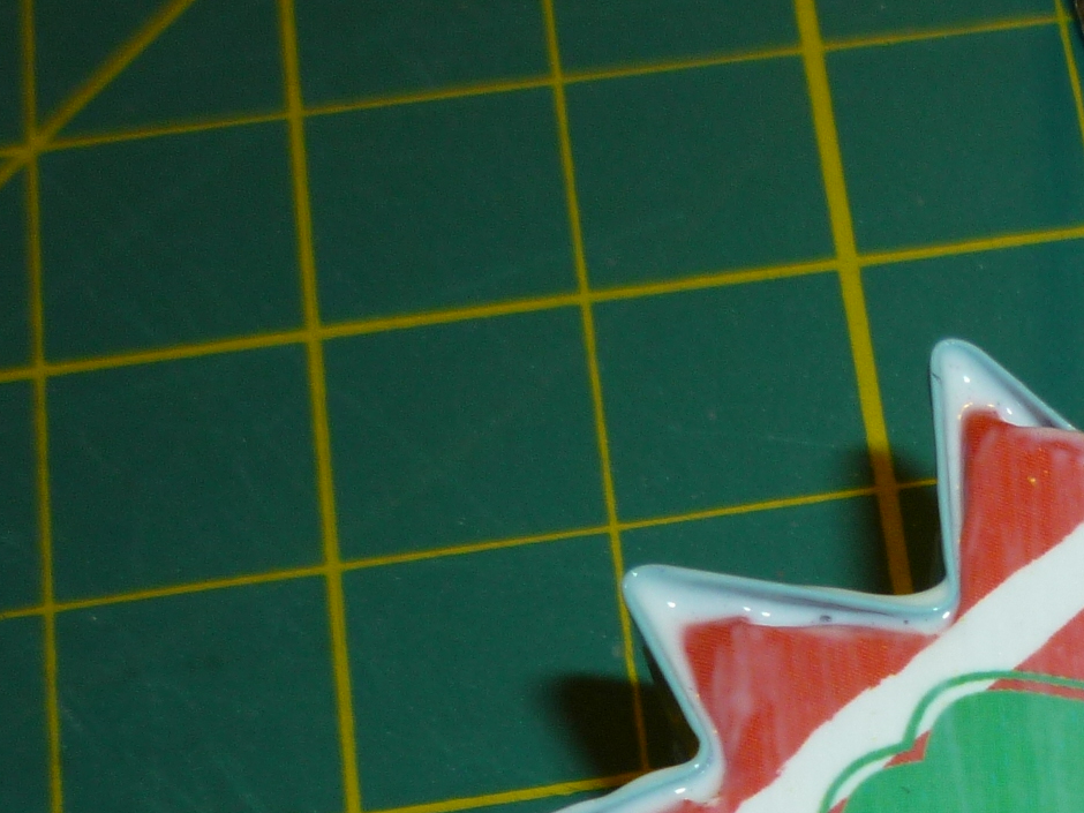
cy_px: 1011
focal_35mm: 79
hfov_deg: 22.4
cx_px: 1367
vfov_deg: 17.7
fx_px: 2474
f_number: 4
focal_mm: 5.2
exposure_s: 1/30
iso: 100
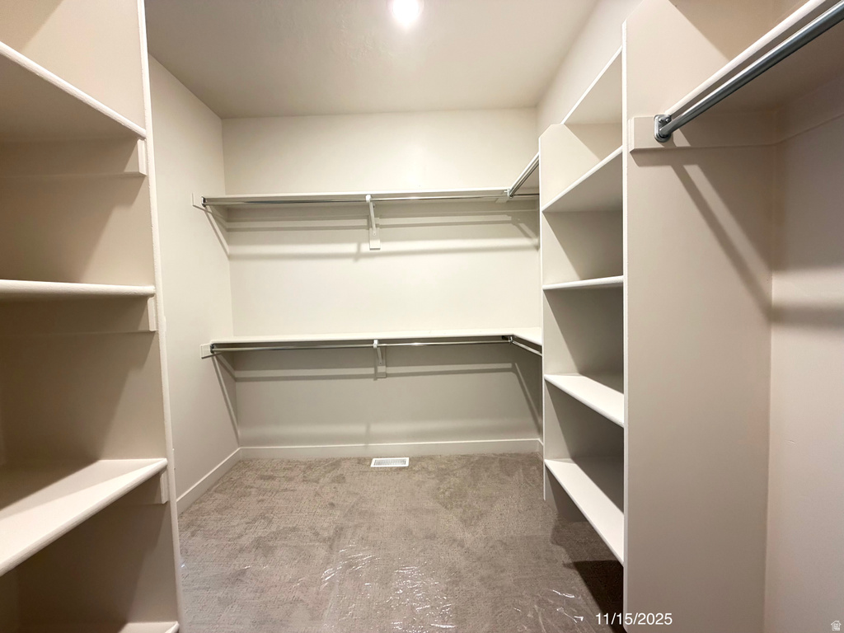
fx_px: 341
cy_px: 316
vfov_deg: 85.7
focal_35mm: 14
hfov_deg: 102.1
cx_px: 422
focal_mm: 2.22
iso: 640
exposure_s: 1/60
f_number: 2.2
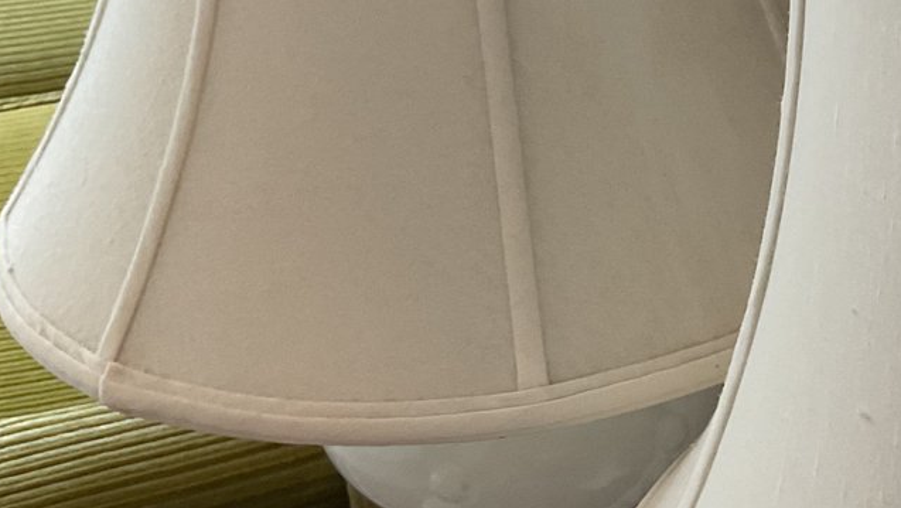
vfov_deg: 16.0
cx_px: 876
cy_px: 90
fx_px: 1793
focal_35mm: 75
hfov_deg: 26.8
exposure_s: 1/60
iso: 100
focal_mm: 3
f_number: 1.8
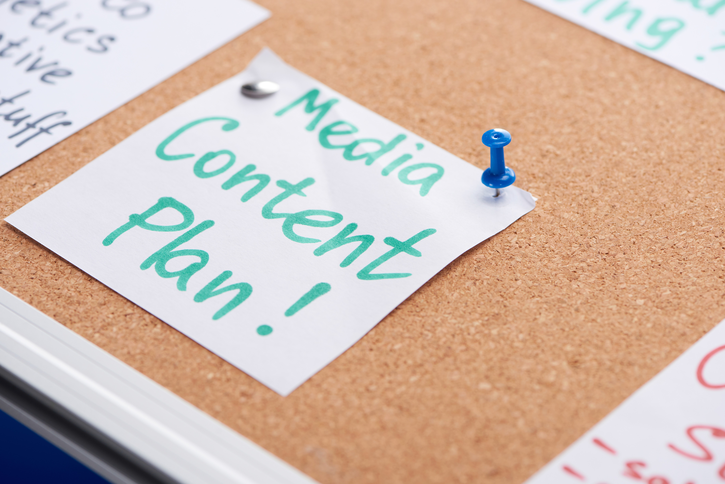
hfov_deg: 19.5
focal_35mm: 105
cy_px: 242
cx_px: 362
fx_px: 2115
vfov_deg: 13.1
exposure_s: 1/160
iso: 200
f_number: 9
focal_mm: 105
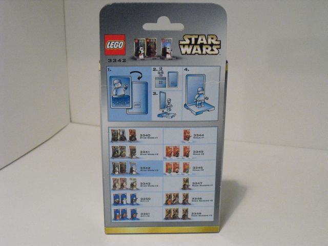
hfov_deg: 36.2
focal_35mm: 53
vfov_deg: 27.5
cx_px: 164
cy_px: 123
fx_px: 502
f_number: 3.8
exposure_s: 1/100
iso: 800
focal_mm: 9.4
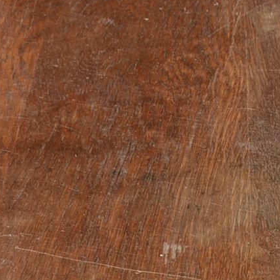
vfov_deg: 11.2
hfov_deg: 11.3
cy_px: 299
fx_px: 1404
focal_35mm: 153
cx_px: 232
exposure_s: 1/60
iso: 200
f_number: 8
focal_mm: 21
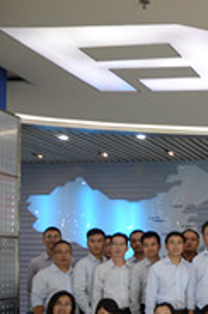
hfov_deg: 16.8
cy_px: 254
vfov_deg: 29.0
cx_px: 365
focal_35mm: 68
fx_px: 592
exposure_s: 1/50
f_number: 3.5
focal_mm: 18
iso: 1000
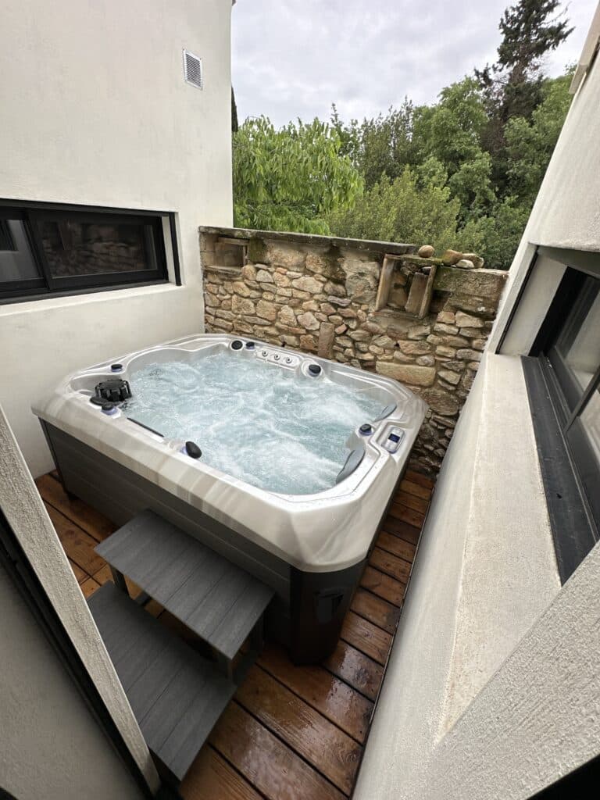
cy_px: 400
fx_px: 324
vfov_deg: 102.1
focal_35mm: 14
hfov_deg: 85.7
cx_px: 300
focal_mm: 2.22
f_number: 2.2
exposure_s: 1/226
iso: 40
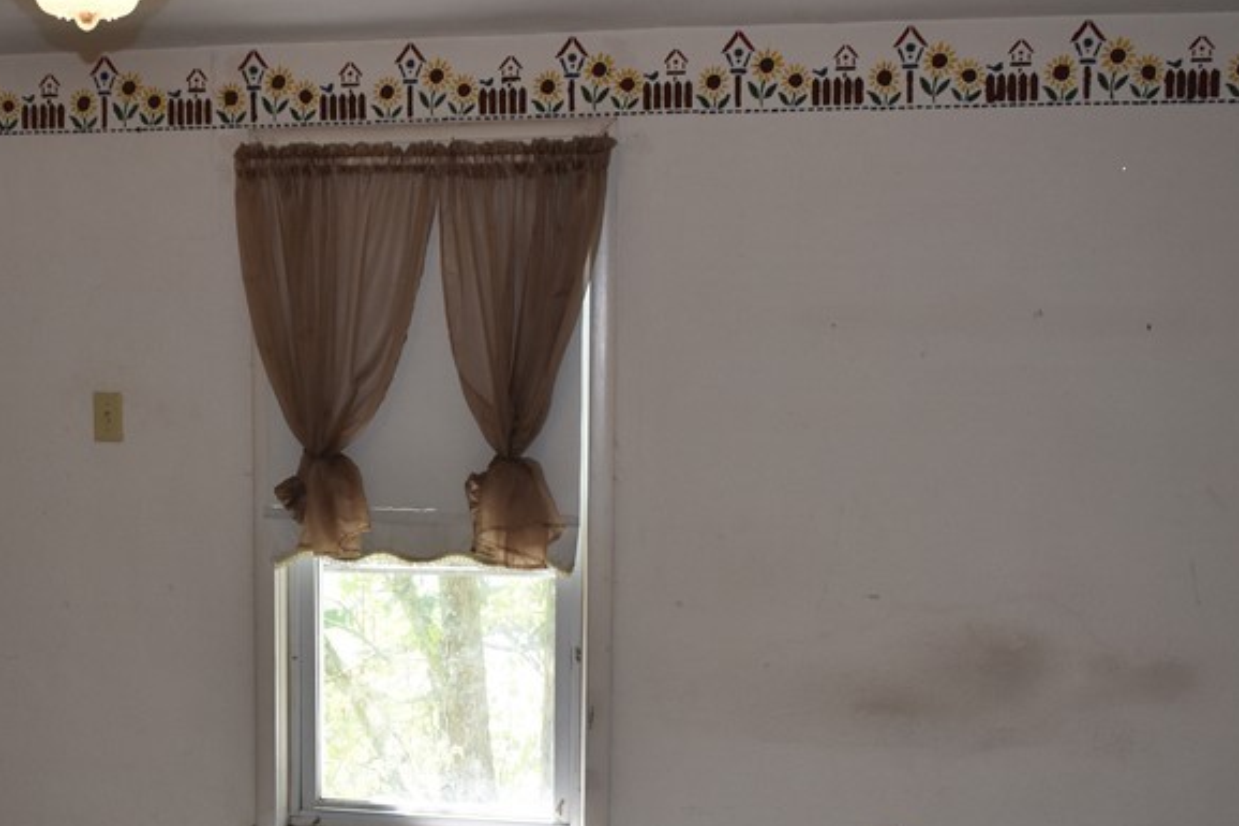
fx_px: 2133
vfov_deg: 21.7
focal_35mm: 62
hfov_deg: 31.9
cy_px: 622
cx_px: 339
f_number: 5
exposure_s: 1/200
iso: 640
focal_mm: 22
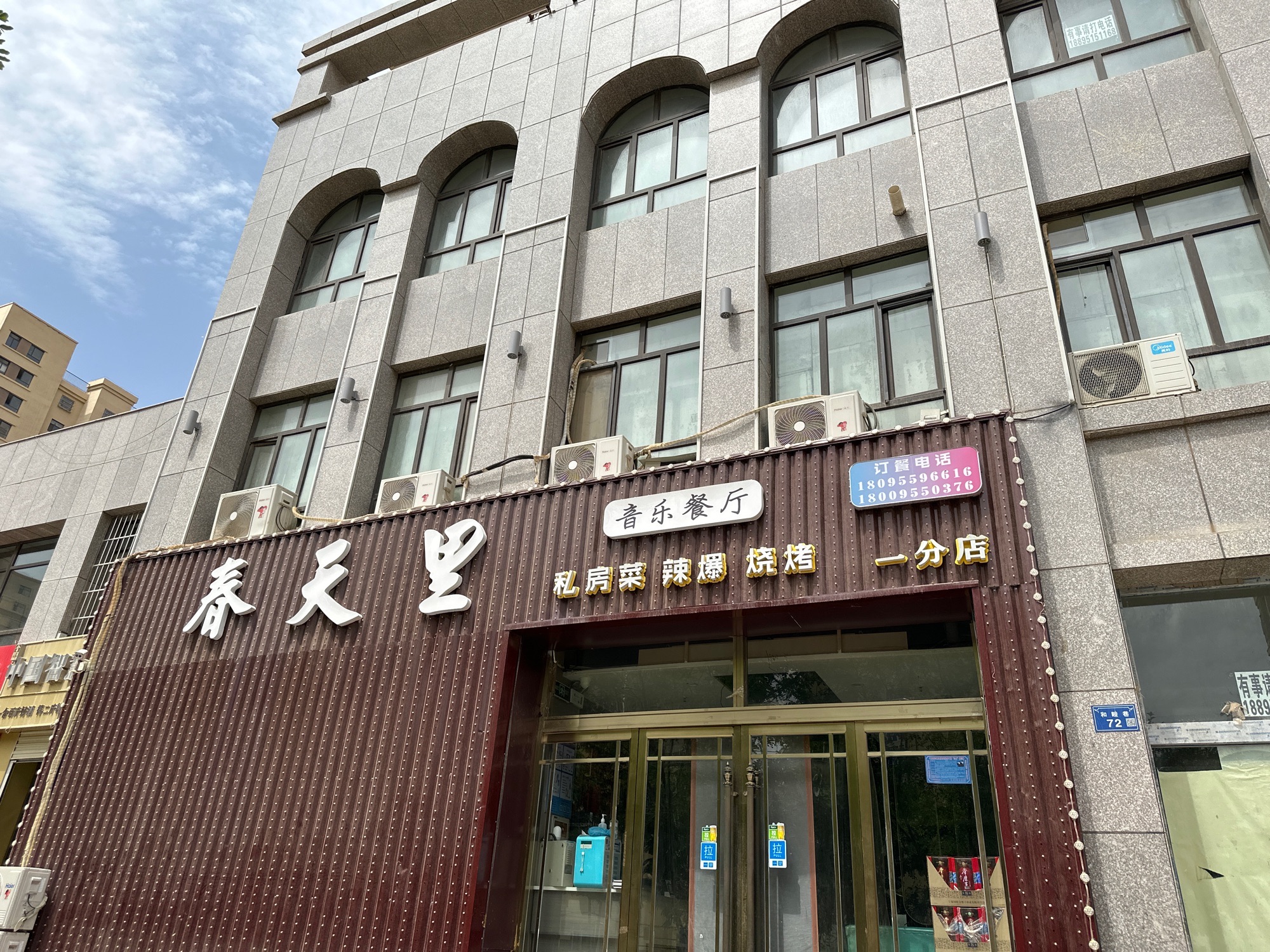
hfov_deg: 71.6
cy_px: 476
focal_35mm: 24
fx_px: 881
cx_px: 635
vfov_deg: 56.8
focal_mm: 6.86
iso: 80
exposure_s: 1/5263
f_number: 1.78
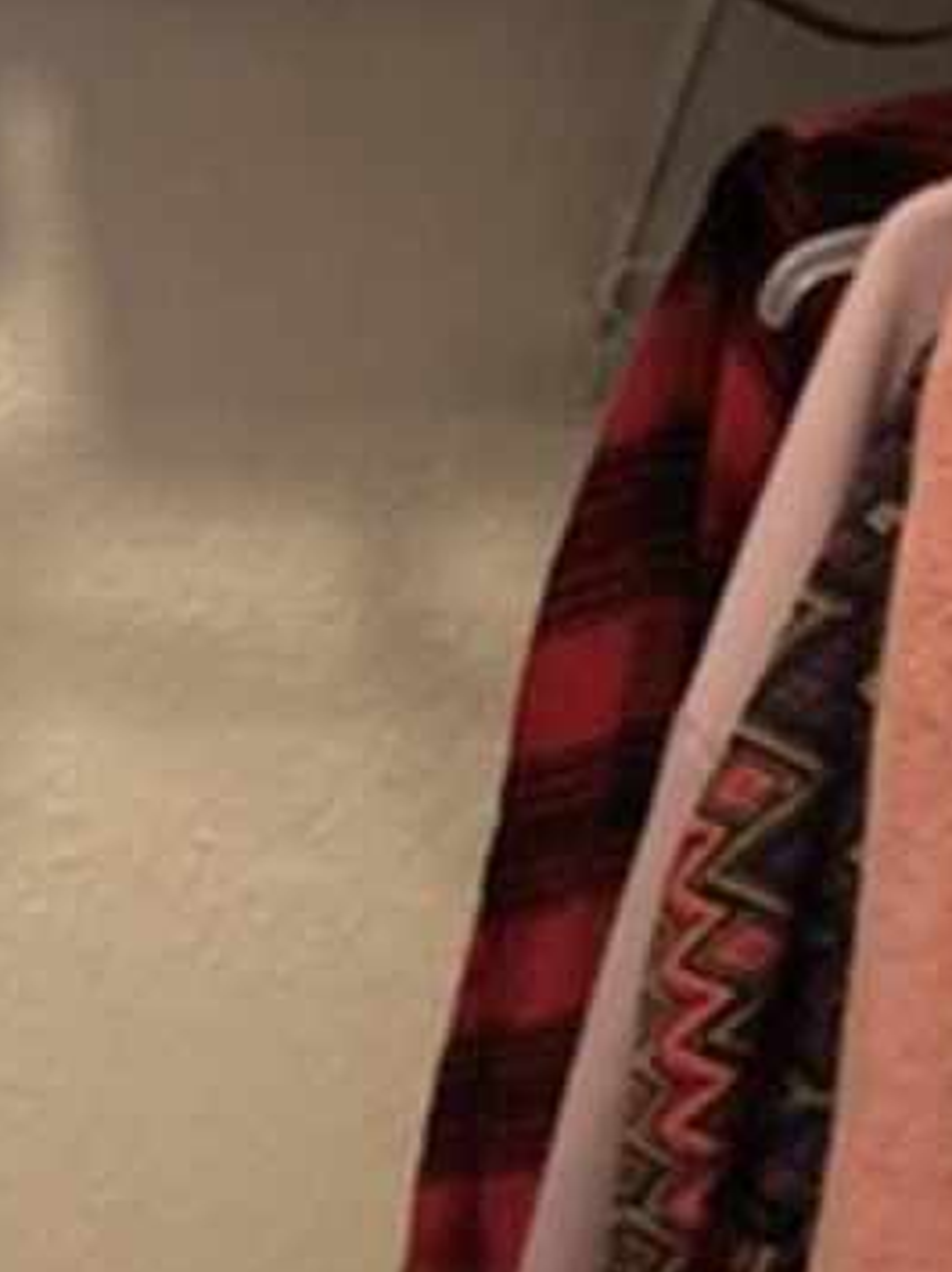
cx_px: -212
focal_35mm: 135
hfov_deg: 10.8
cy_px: 1304
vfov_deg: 14.4
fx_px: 4956
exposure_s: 1/20
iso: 640
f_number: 1.8
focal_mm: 3.99
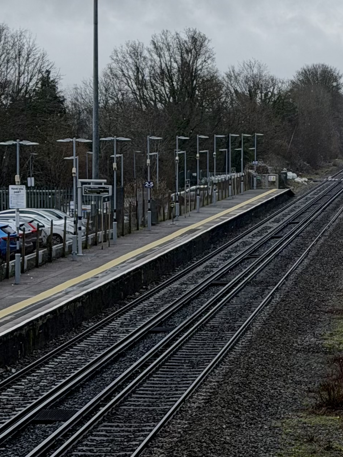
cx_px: 417
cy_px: 183
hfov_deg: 9.6
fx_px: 2021
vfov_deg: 12.9
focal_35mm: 153
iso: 64
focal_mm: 6.76
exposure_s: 1/1754
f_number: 1.78
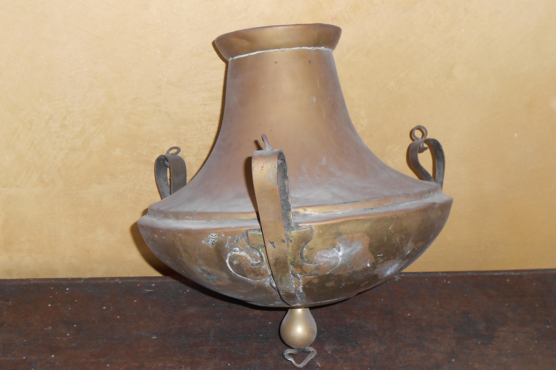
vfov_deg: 29.2
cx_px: 277
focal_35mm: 46
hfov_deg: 42.7
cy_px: 194
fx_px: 710
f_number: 4.5
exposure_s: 1/30
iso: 200
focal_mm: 7.8
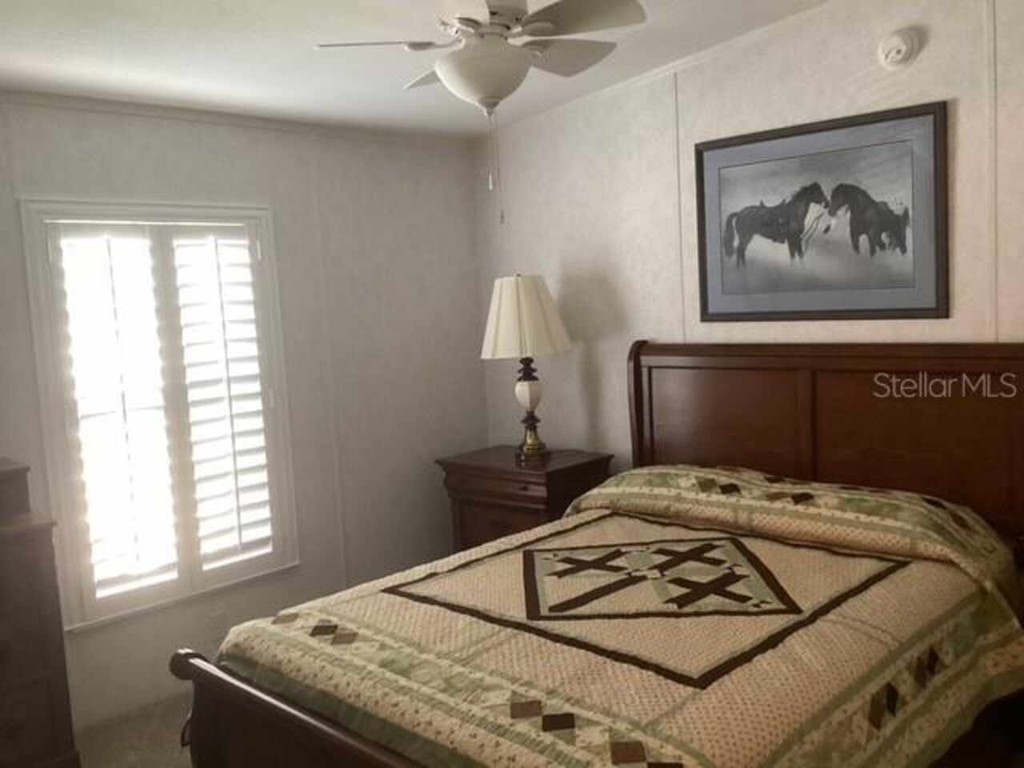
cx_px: 512
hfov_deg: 58.4
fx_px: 917
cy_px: 384
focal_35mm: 31
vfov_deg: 45.4
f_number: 2.4
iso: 250
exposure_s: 1/50
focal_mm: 3.3
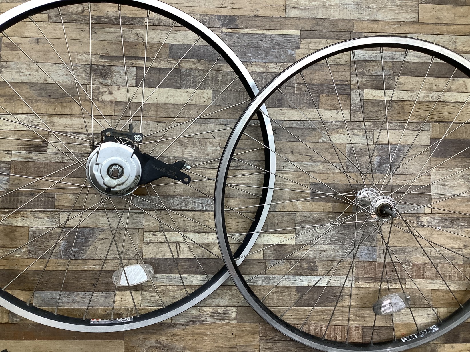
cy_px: 176
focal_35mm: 31
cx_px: 235
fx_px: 421
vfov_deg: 45.5
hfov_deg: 58.3
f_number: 2.4
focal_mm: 3.3
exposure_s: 1/60
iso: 100
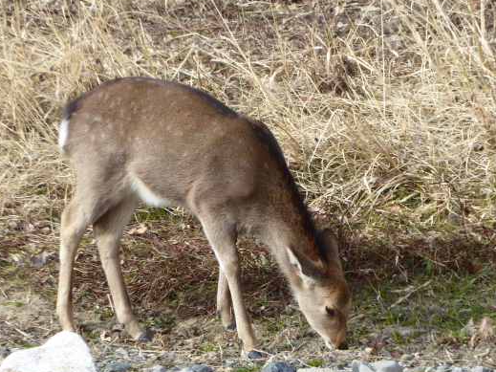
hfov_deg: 2.5
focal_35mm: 778
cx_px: 207
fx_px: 11145
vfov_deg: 1.9
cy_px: 214
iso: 125
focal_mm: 101.7
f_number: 6.1
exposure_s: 1/100
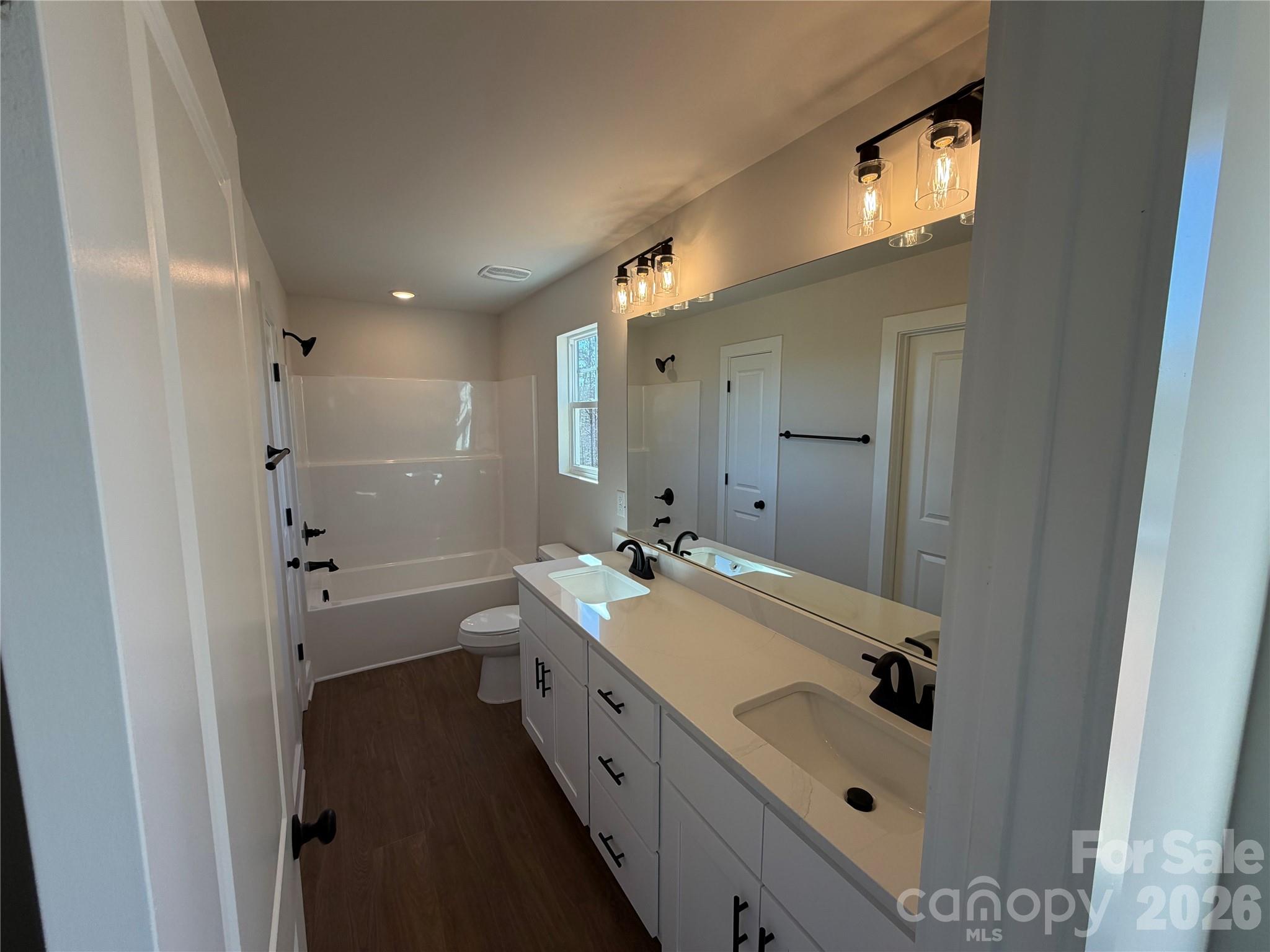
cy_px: 476
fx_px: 514
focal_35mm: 14
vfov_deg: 85.7
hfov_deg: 102.1
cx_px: 635
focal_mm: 2.22
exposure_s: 1/147
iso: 50
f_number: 2.2
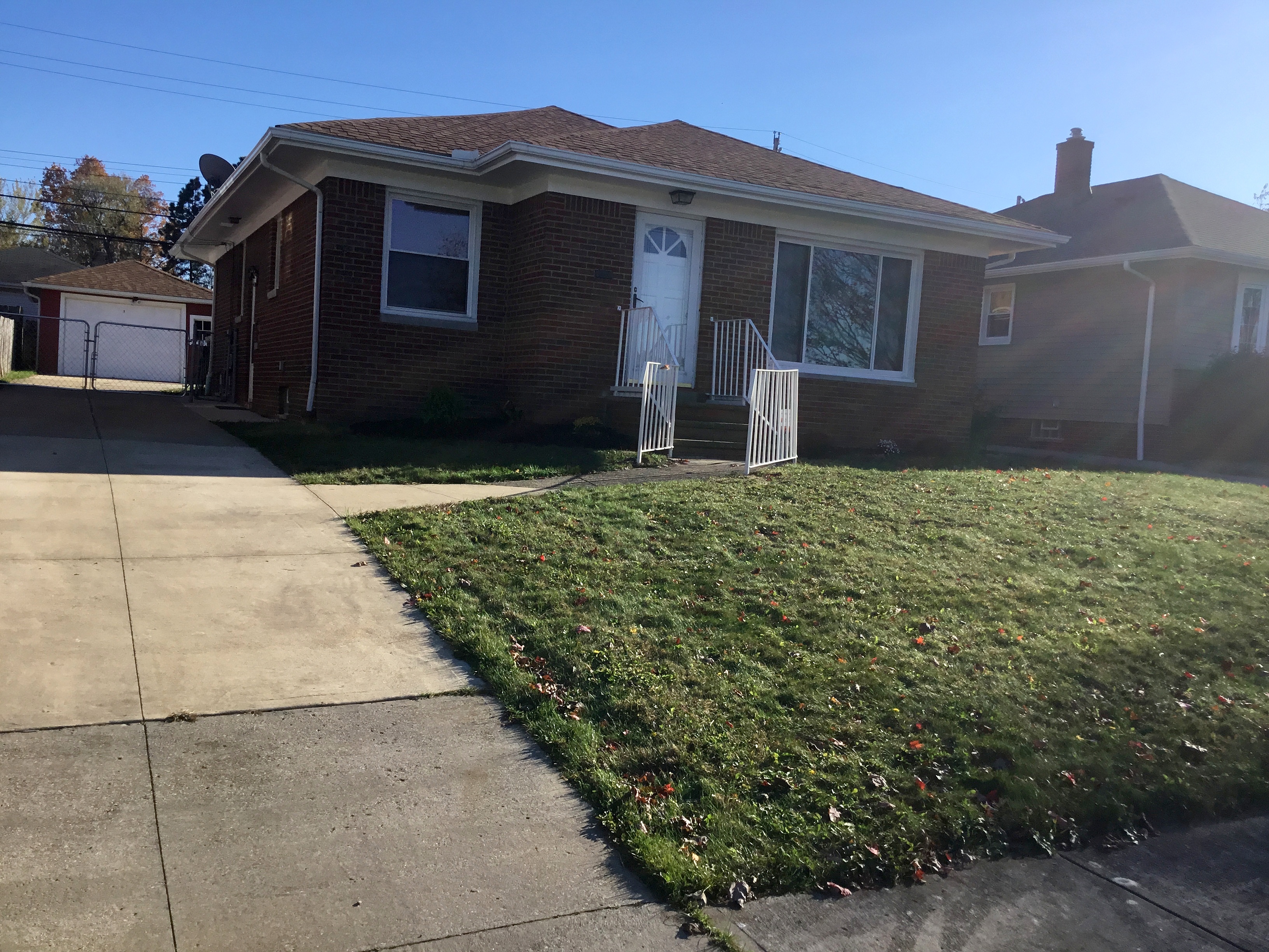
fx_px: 1136
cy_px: 476
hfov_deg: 58.4
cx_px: 634
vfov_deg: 45.4
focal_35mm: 31
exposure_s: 1/1018
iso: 25
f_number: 2.4
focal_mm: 3.3
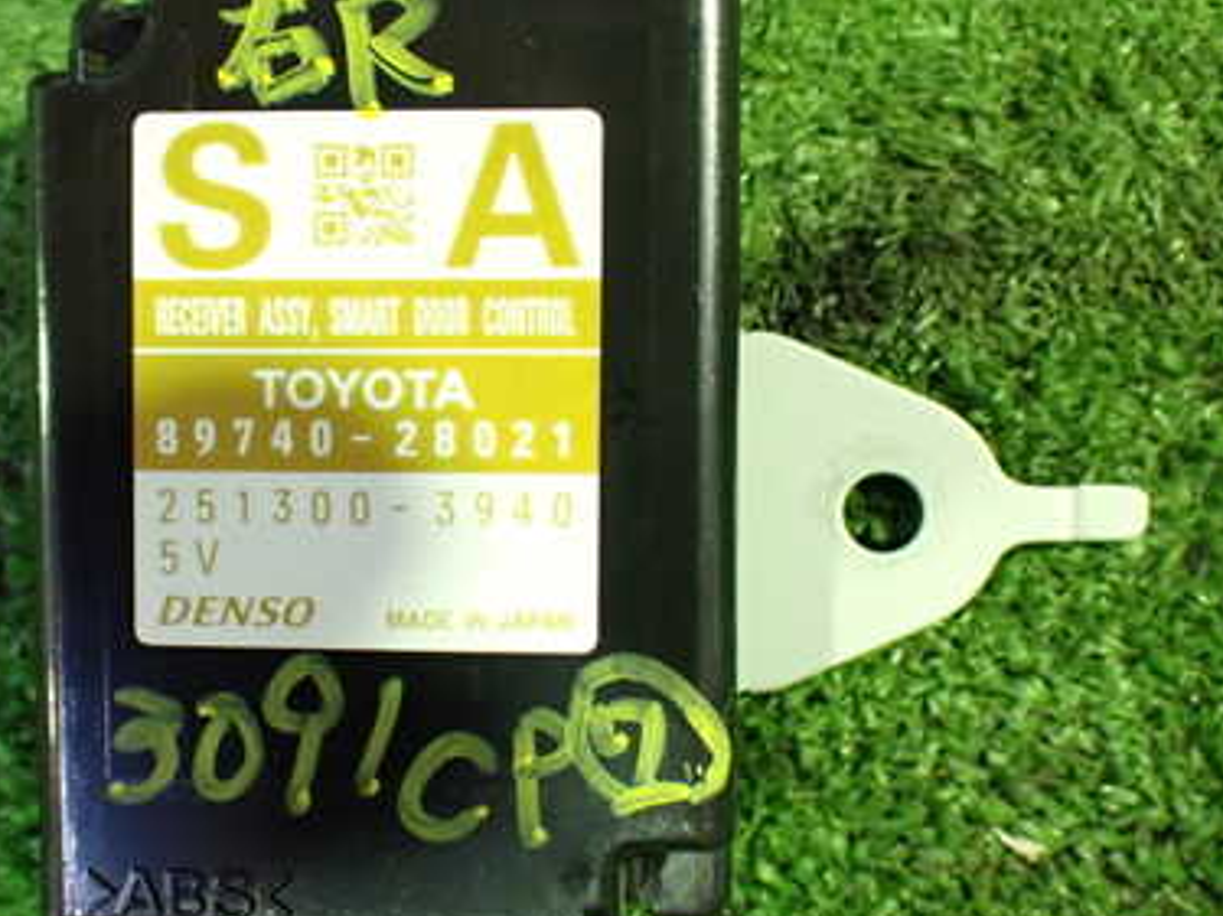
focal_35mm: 48
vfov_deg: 30.2
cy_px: 522
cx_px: 519
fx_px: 1695
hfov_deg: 39.6
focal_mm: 5.4
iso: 1000
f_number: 2.3
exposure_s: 1/30
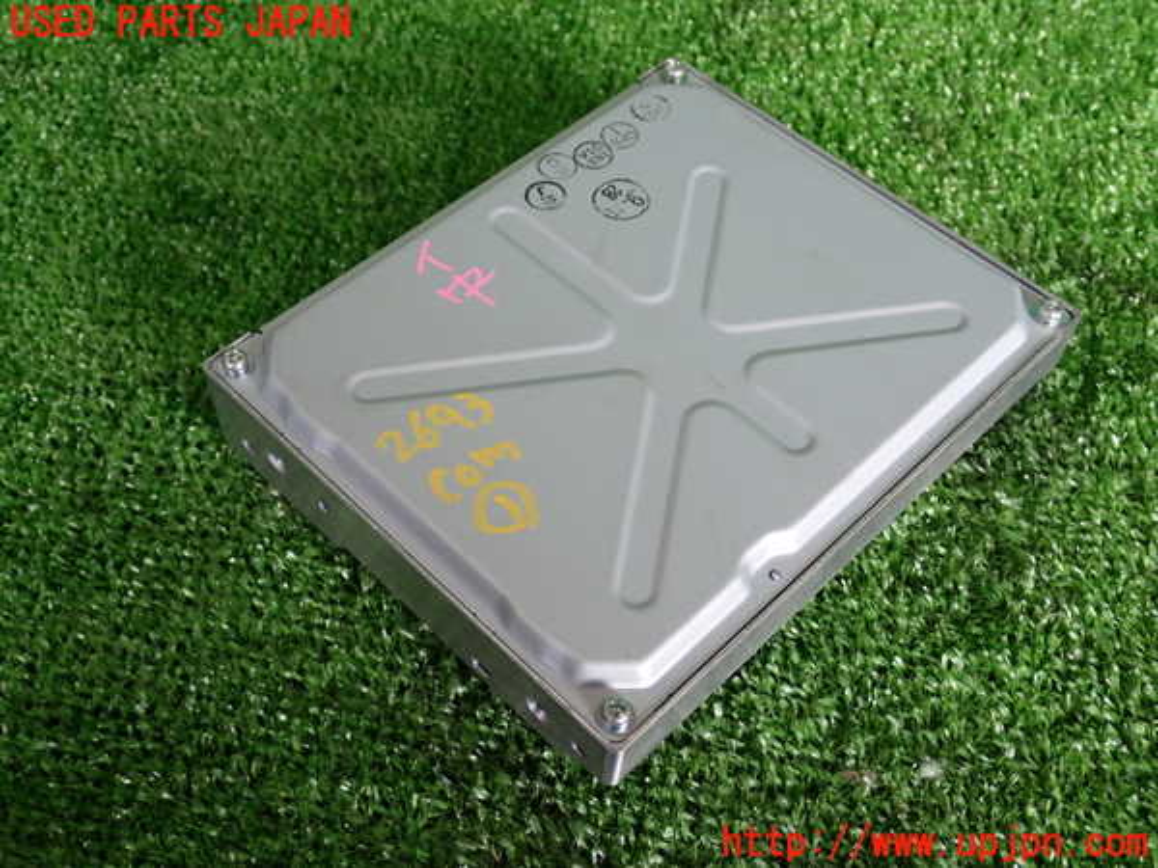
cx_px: 579
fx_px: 1372
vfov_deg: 35.1
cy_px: 434
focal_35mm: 41
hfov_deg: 45.8
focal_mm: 7.31
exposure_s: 1/60
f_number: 2.8
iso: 200
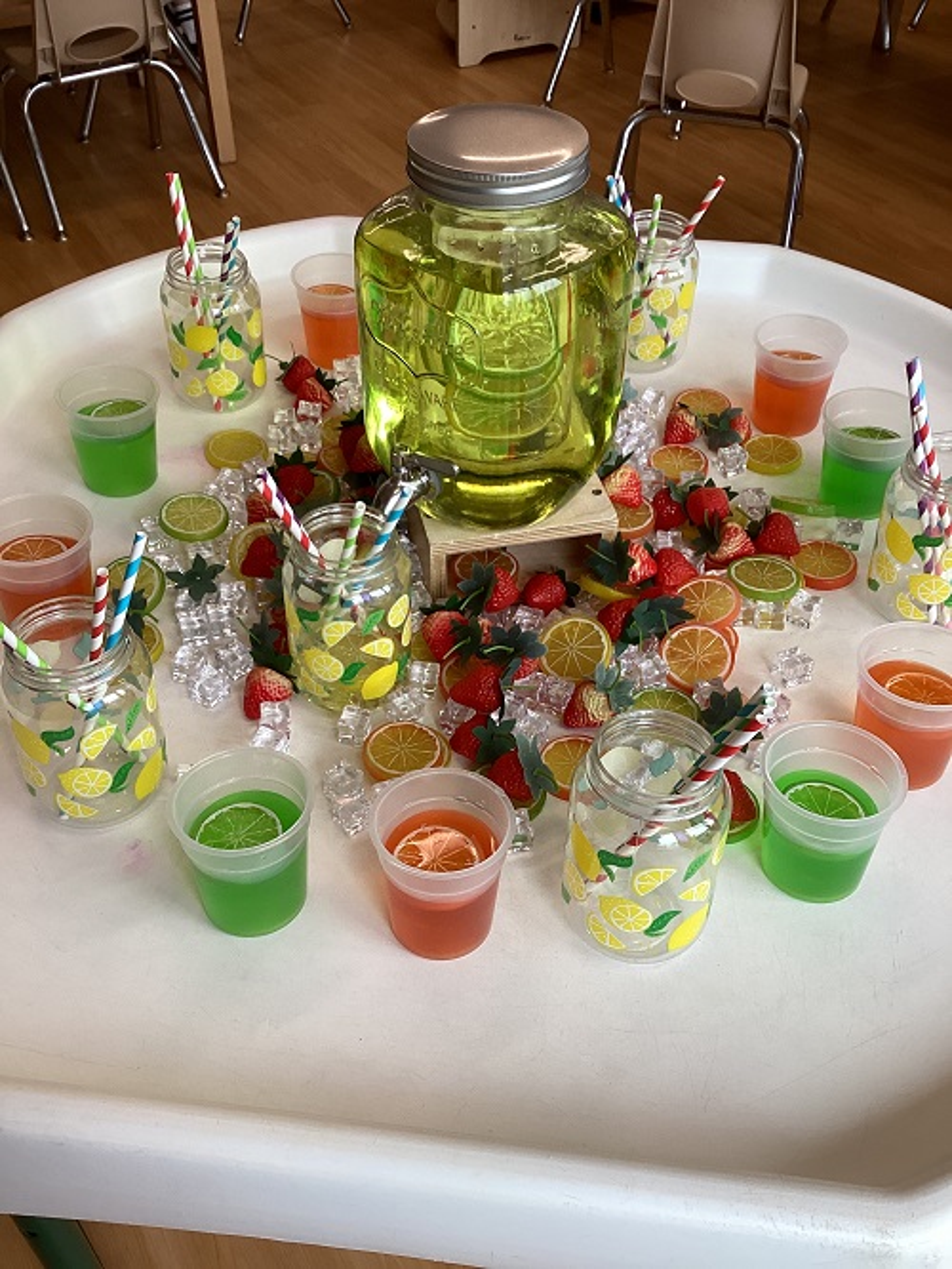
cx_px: 476
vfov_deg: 58.3
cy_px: 634
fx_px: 1136
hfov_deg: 45.5
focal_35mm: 31
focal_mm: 3.3
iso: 125
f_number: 2.4
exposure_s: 1/60
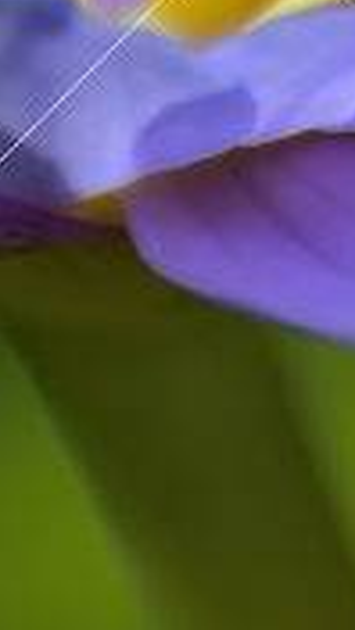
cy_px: -886
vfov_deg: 0.6
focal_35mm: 3483
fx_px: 58286
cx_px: 258
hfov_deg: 0.3
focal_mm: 300
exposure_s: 1/500
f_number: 5.6
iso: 100
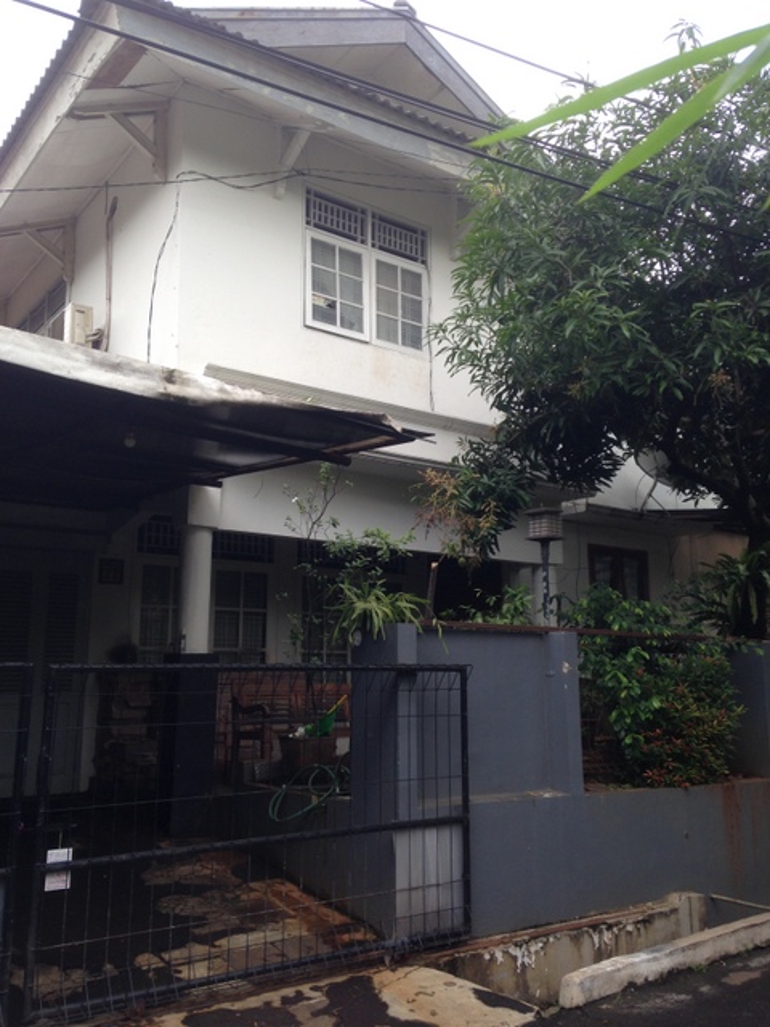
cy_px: 514
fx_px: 979
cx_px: 385
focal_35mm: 33
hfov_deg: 42.9
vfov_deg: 55.4
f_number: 2.4
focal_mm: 4.12
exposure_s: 1/246
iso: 50
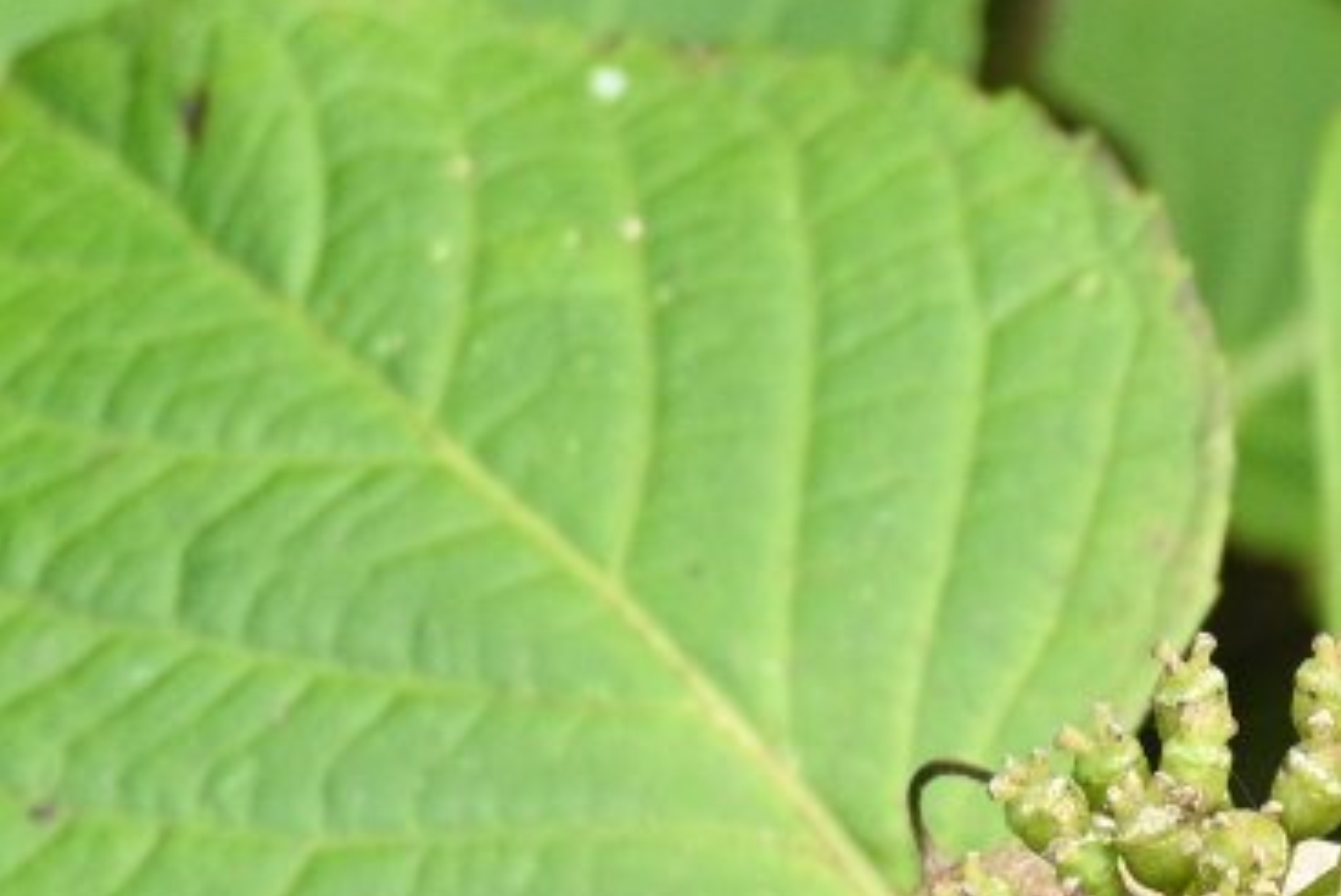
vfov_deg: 7.6
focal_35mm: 173
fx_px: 6456
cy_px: 1878
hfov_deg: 11.8
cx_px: 1224
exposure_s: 1/400
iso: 640
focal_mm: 26.5
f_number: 5.6
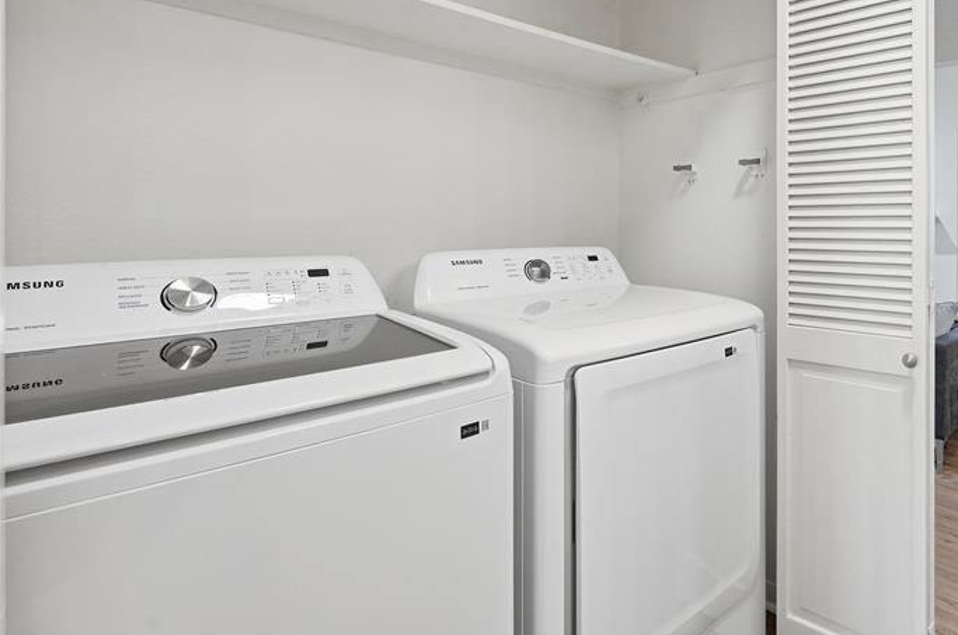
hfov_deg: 75.5
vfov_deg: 57.3
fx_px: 558
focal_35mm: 21
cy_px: 186
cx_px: 717
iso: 1000
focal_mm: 14
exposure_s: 1/640
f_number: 7.1
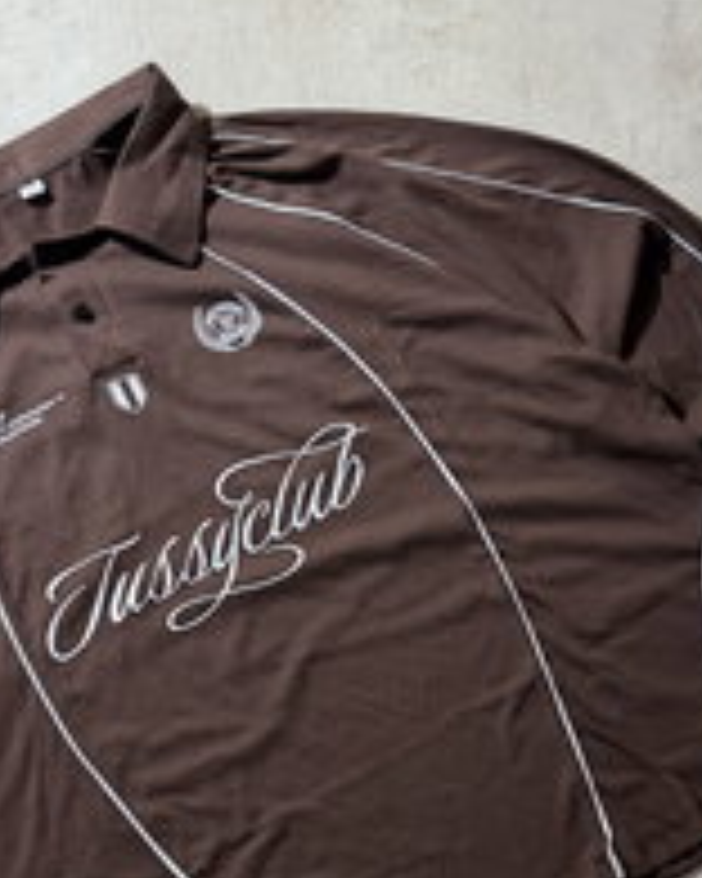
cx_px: 302
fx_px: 1662
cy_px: 615
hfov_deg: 23.8
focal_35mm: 64
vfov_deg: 29.3
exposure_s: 1/100
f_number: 1.78
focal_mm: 6.76
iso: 50
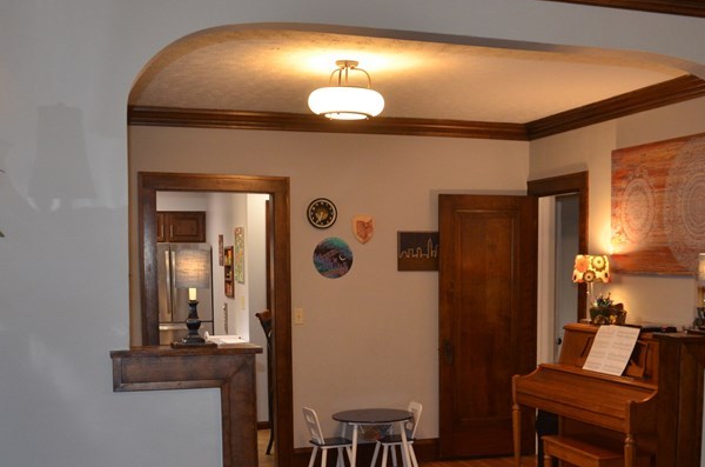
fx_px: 957
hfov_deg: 40.1
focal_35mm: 49
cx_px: 452
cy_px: 384
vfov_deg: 26.8
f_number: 3.5
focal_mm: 18
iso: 800
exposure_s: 1/60
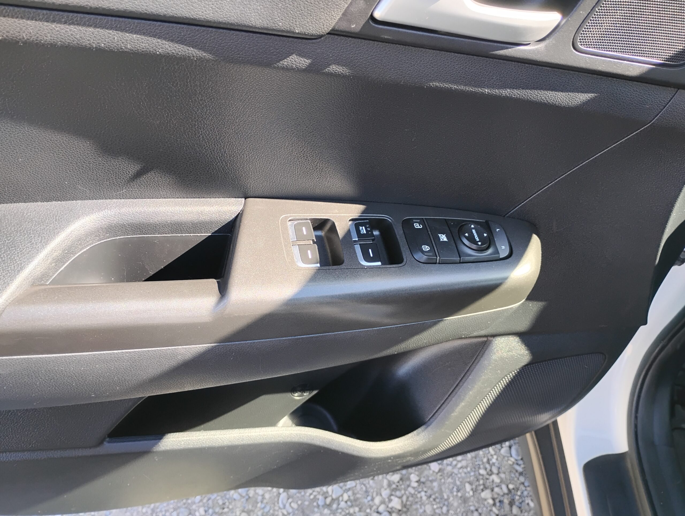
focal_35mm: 28
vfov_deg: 49.9
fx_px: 555
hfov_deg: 63.4
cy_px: 258
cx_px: 342
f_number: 1.8
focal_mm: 4.26
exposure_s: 1/120
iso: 300
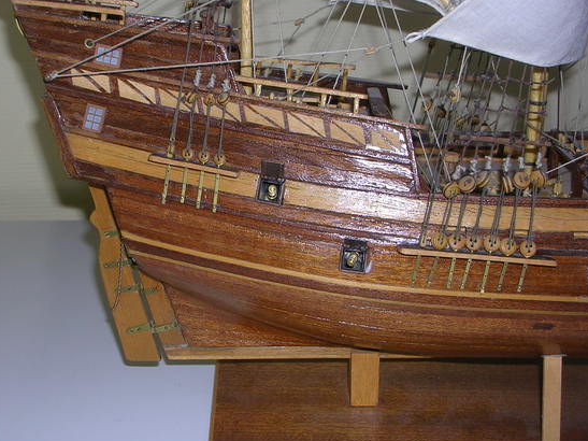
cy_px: 198
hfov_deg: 31.2
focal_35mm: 62
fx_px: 1053
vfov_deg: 23.6
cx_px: 250
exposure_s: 1/60.1
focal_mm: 8
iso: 50
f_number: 3.2
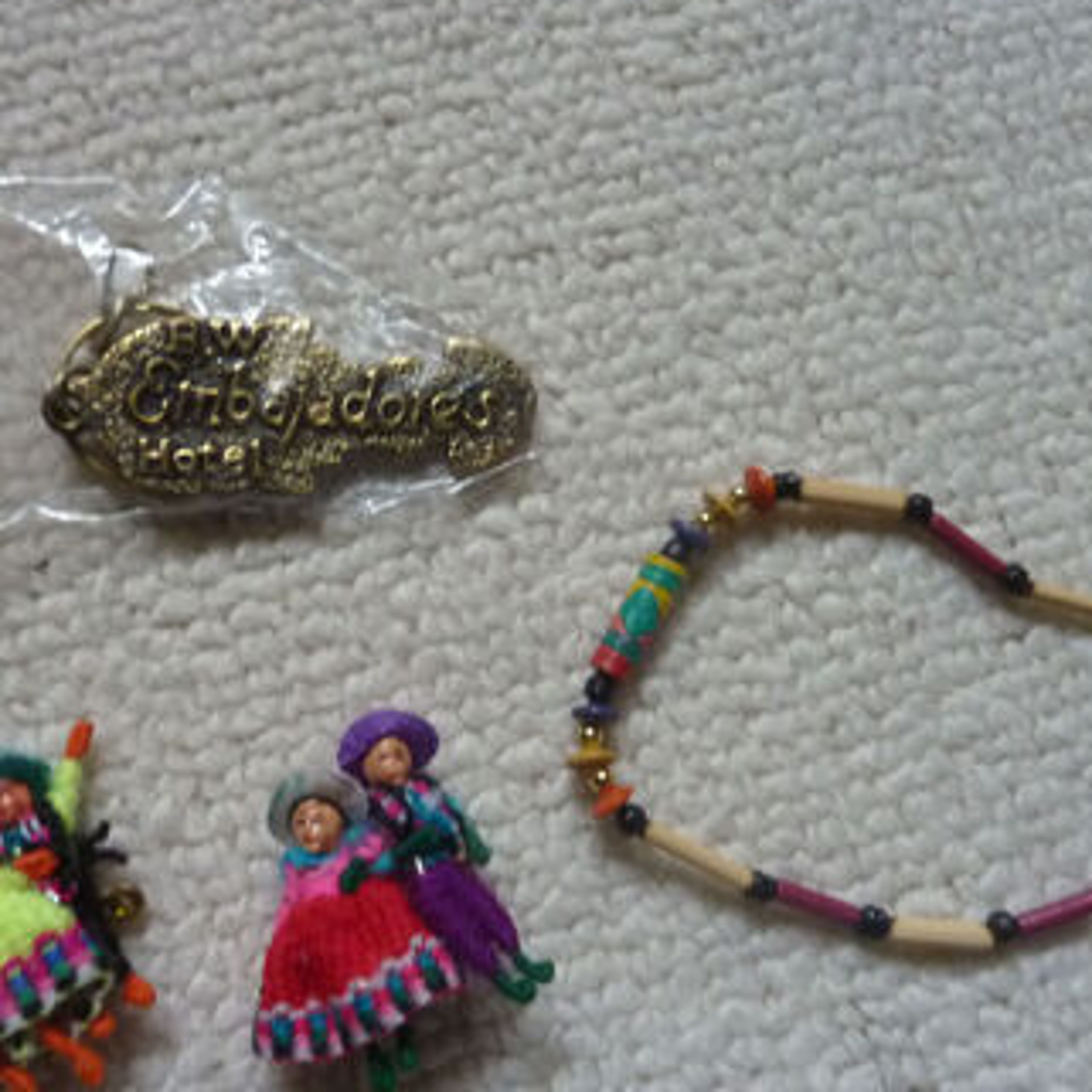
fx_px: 1178
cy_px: 561
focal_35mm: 33
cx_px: 463
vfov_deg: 49.7
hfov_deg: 49.6
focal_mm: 4.1
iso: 400
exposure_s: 1/13
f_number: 3.3
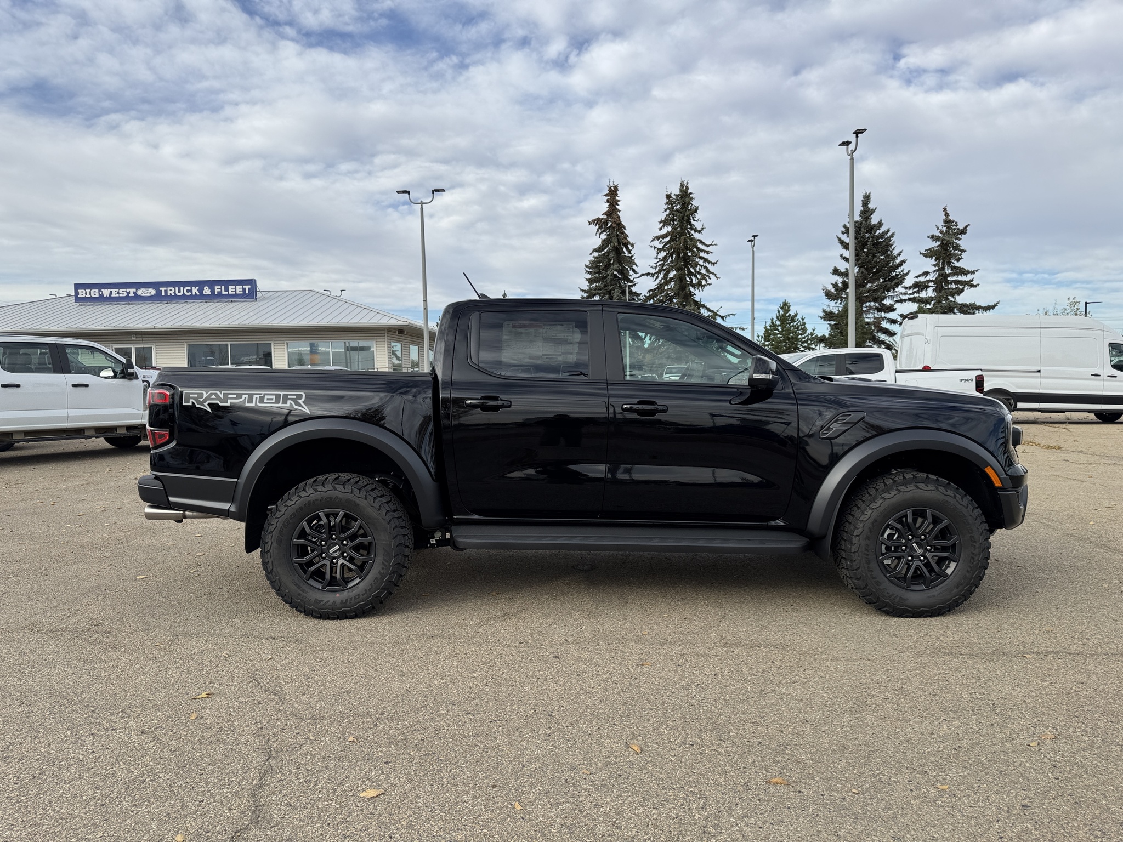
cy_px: 421
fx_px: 779
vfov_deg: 56.8
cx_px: 562
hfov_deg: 71.6
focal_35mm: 24
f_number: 1.78
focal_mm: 6.76
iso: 80
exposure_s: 1/3247
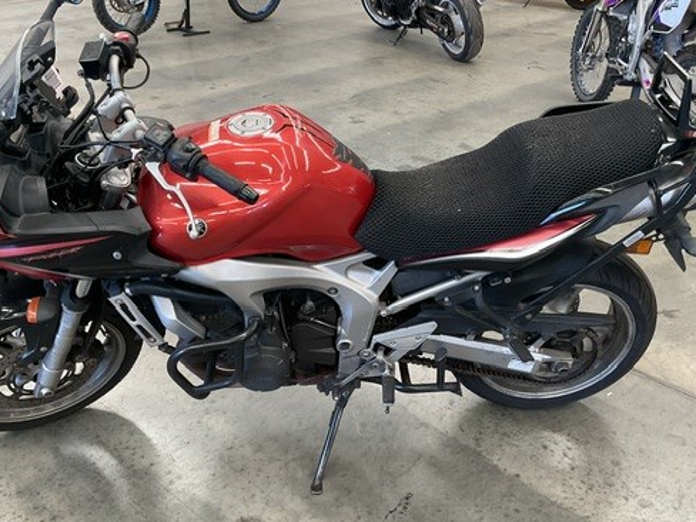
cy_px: 251
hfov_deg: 49.0
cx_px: 358
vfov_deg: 37.7
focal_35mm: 38
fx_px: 764
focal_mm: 3
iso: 50
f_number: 1.8
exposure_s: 1/60
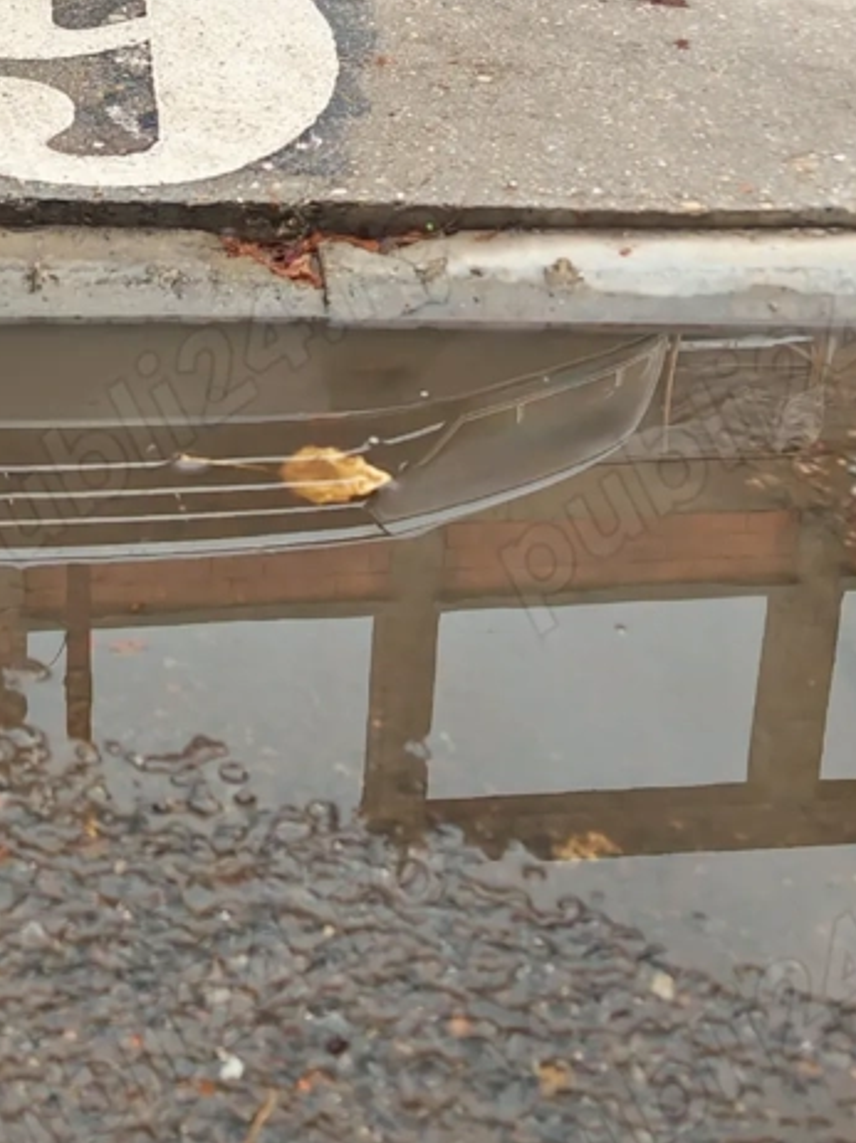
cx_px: -109
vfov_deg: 23.6
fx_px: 2574
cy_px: -92
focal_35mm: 78
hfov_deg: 18.1
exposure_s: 1/140
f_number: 1.6
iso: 50
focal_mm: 7.62
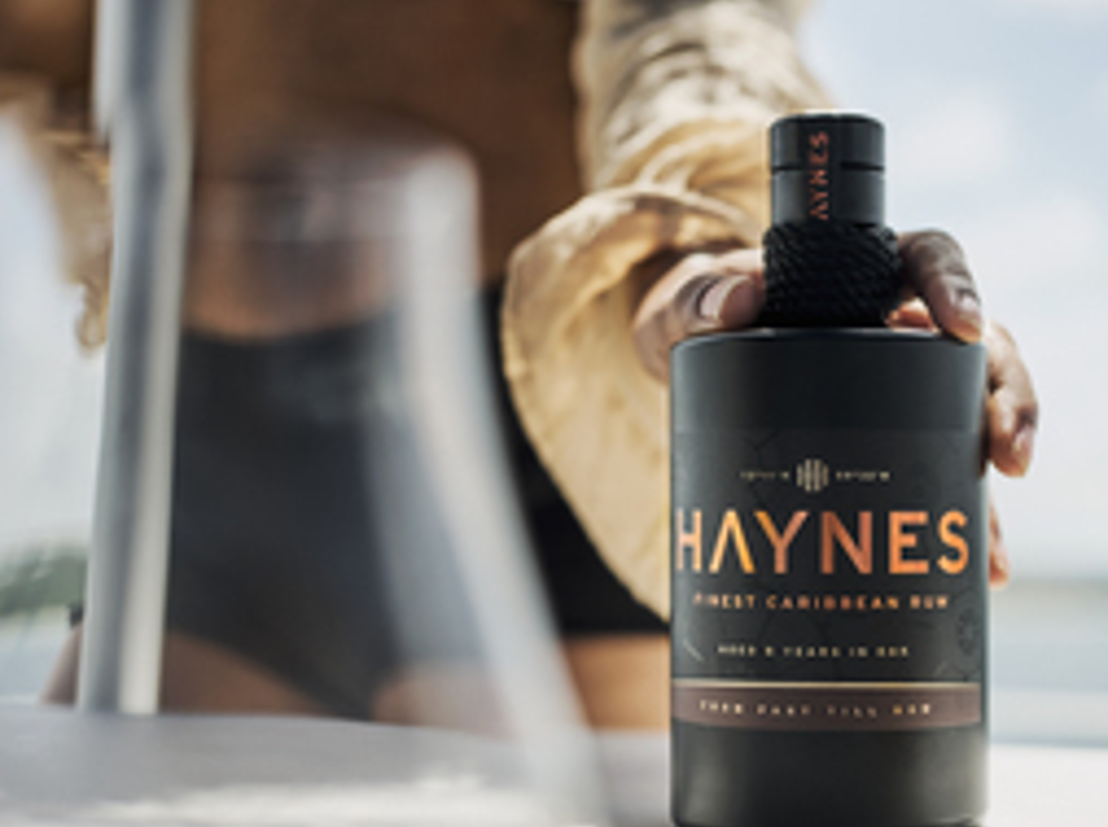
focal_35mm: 57
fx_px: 1822
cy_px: 586
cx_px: 823
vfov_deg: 25.4
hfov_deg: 33.2
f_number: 2.8
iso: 125
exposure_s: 1/1250
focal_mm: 45
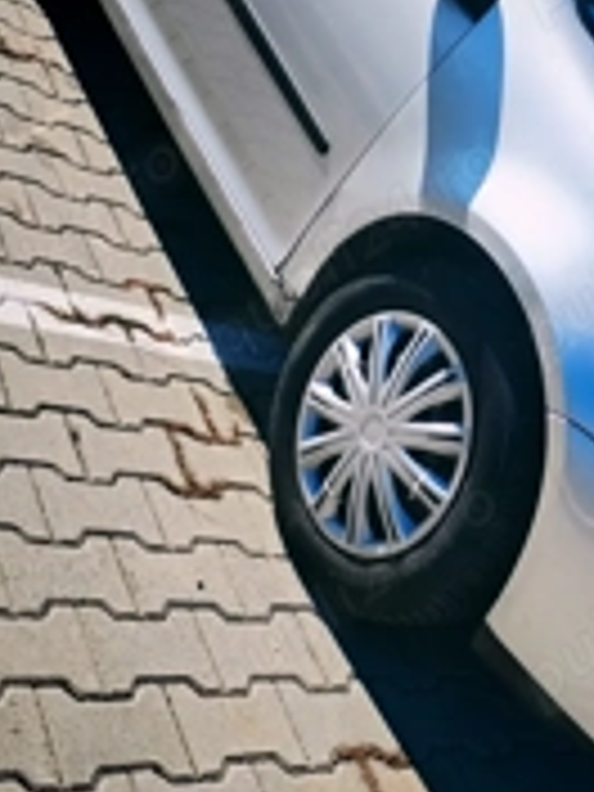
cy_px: 324
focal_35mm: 59
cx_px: 508
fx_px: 1350
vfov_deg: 32.6
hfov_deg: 24.3
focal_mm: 4.75
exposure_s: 1/940
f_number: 1.8
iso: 100
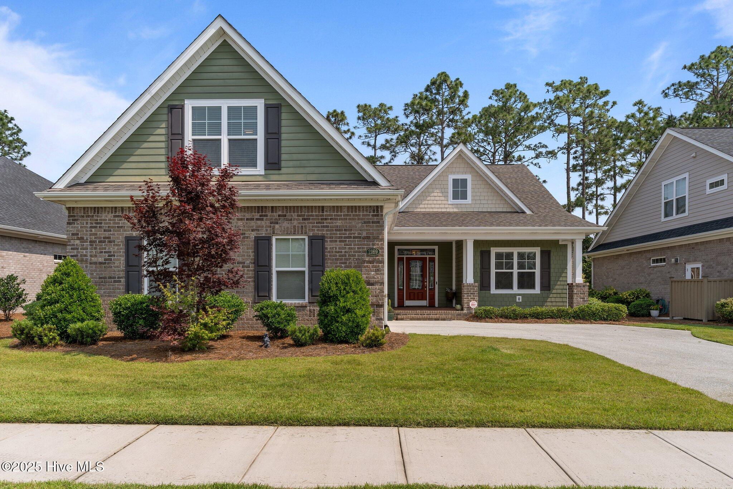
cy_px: 244
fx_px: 468
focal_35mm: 23
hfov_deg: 76.1
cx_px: 366
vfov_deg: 55.1
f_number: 8
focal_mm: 23
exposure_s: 1/400
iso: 200
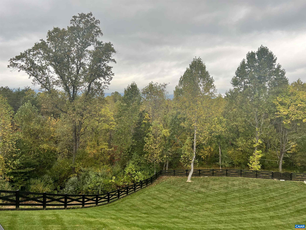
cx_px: 153
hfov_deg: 67.3
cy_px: 115
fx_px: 230
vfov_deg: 53.1
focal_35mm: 26
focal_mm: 5.7
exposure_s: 1/336
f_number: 1.5
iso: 50
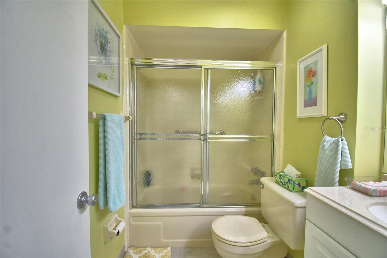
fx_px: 161
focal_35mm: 15
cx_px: 194
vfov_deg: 77.3
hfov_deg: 100.4
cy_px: 129
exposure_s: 1/80
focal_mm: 10
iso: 400
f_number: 4.5
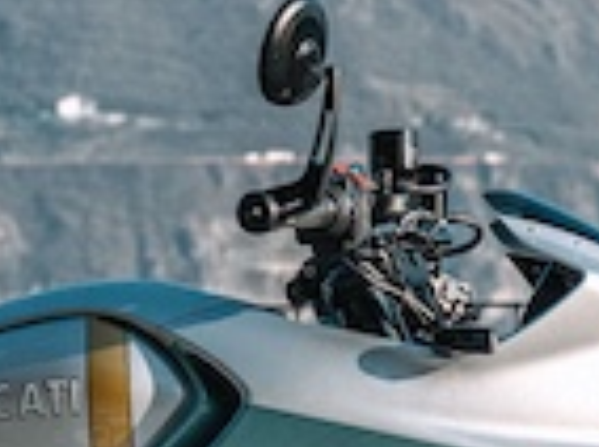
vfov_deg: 5.2
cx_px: -46
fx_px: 4923
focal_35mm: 285
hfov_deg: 6.9
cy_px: 291
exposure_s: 1/1600
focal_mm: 35
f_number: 3.5
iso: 100
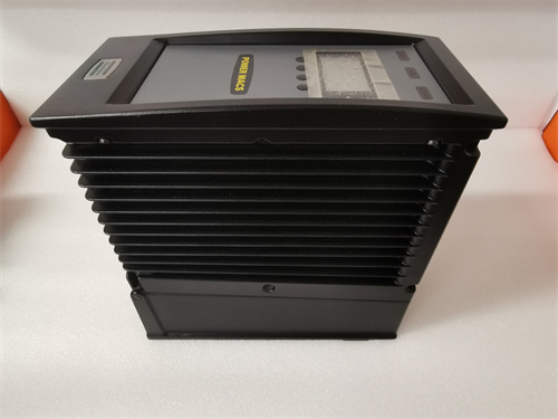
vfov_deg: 63.4
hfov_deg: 79.0
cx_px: 279
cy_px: 210
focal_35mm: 21
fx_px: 339
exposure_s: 1/30
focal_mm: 3.95
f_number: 2.2
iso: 320
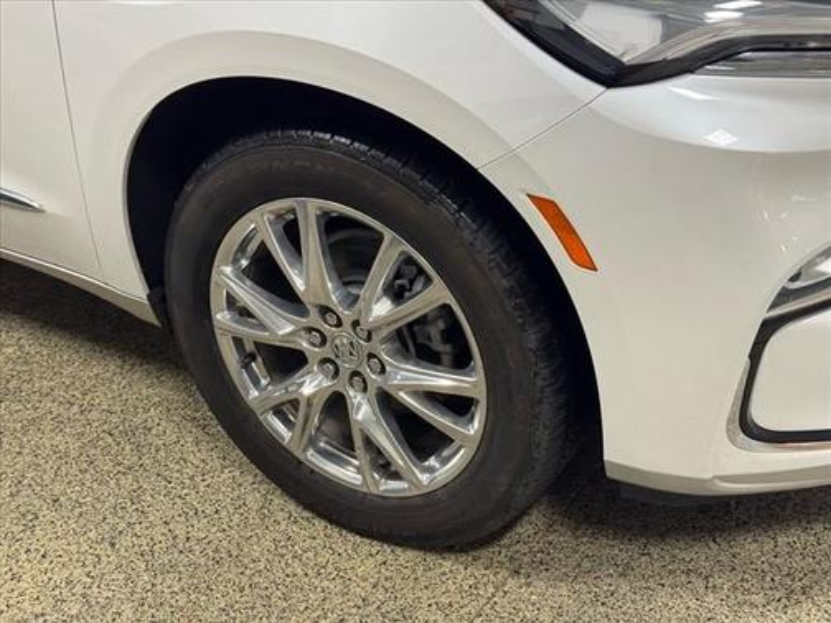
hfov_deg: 39.7
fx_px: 1152
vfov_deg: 30.3
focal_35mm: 48
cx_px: 416
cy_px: 312
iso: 160
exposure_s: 1/60
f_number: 1.78
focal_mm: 6.76
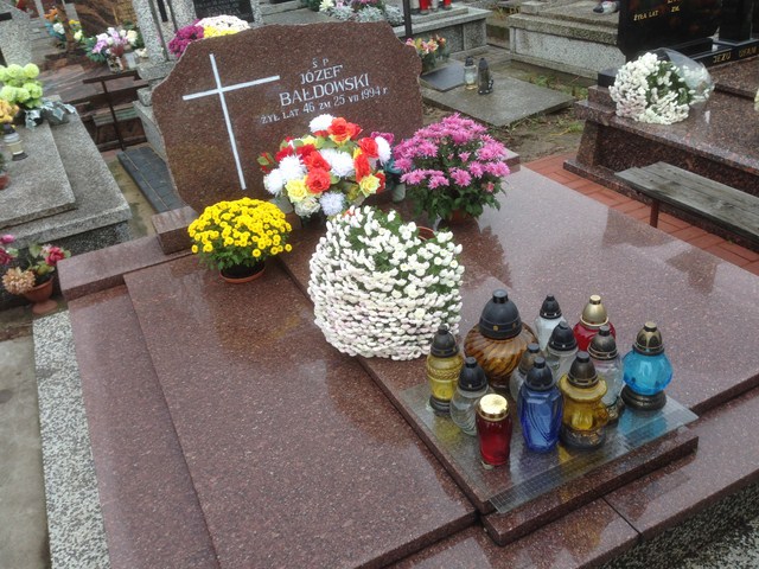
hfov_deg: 55.4
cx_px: 380
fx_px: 724
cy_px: 284
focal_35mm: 33
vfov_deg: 42.9
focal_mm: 4.12
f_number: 2.4
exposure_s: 1/138
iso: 50
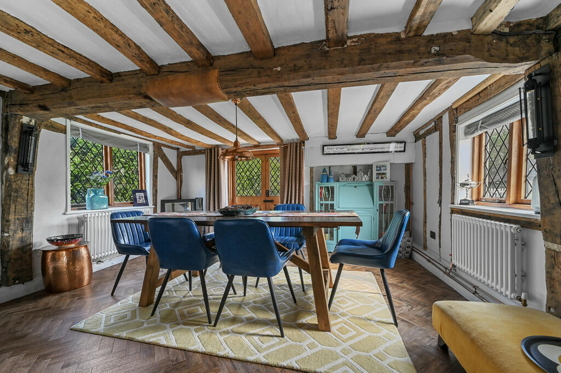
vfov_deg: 81.1
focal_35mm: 14
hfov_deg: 104.3
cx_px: 280
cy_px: 186
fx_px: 218
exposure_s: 1/1.67
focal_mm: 14
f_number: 8
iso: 400
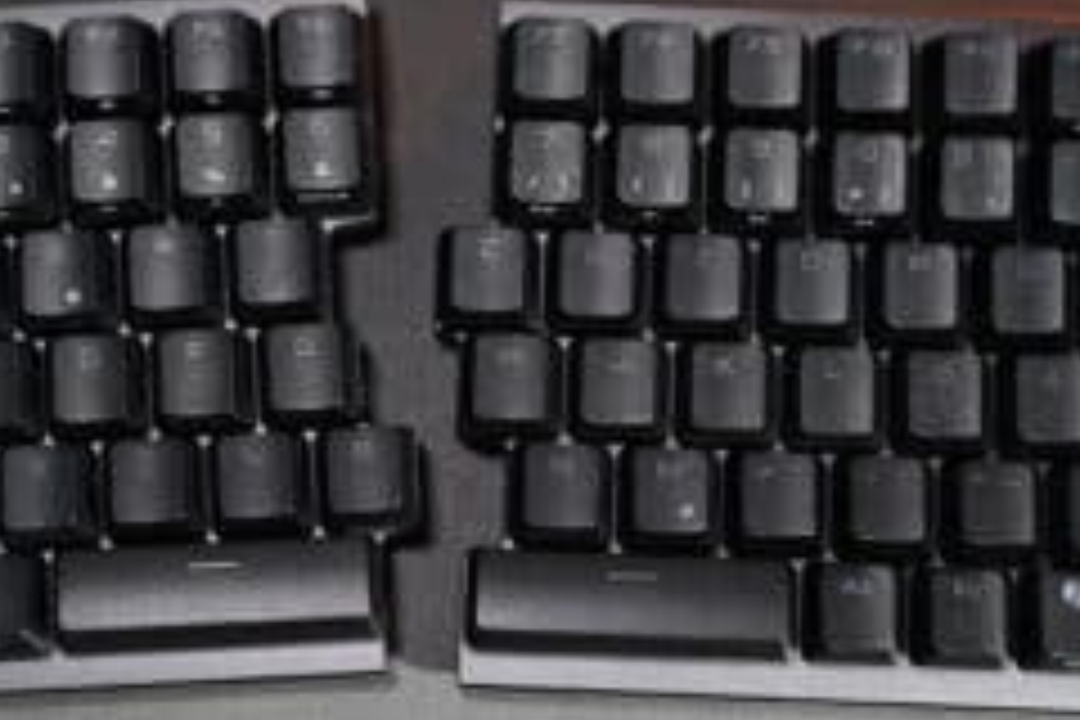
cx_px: 418
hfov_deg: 24.4
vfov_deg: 16.5
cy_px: 387
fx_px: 2490
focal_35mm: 83
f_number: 5.6
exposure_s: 1/50
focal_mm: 51
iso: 640
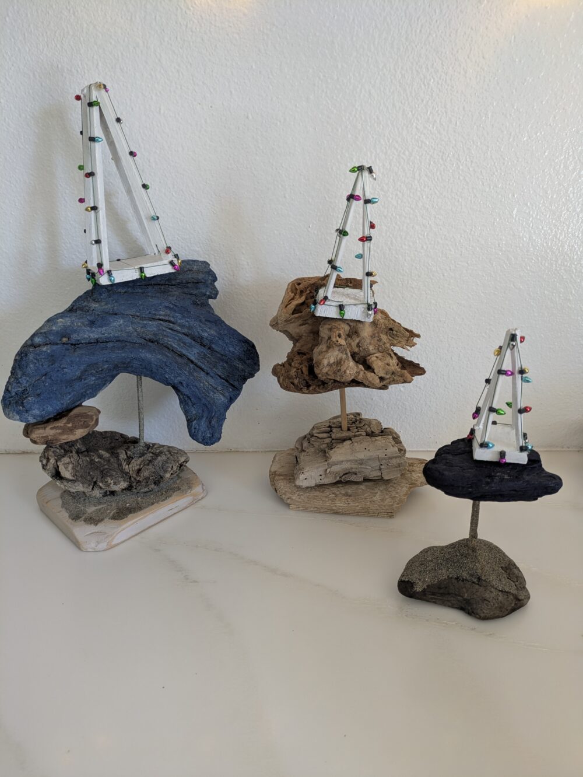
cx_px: 292
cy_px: 388
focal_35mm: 25
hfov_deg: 54.9
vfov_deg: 69.4
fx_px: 561
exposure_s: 1/24
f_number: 1.89
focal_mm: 5.43
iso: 58
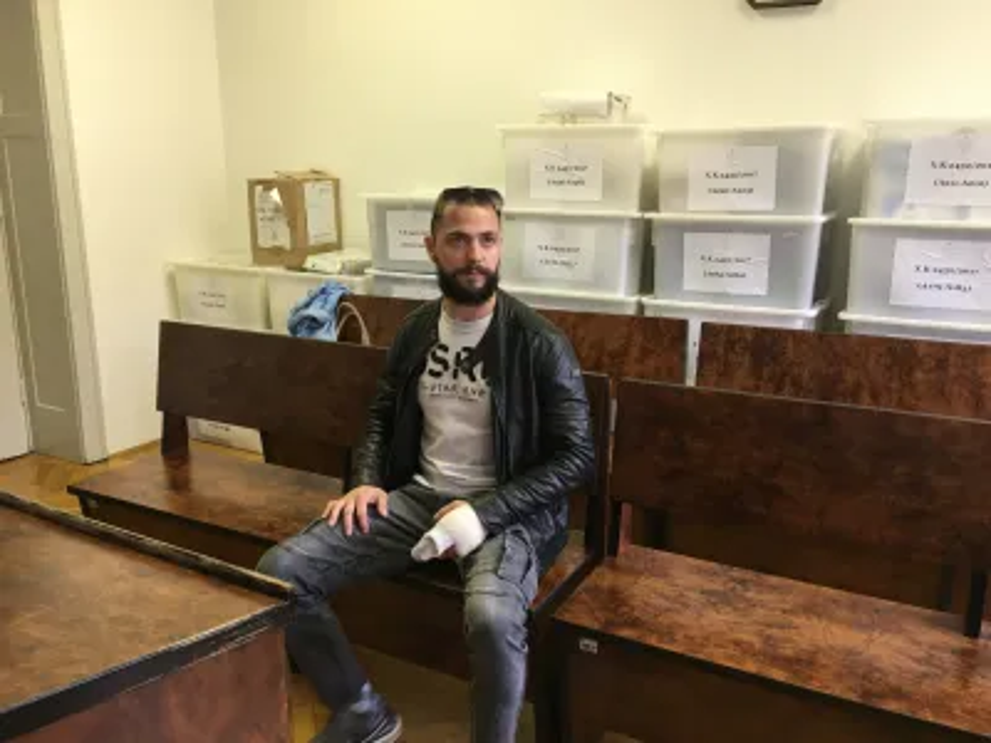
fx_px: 830
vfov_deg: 48.2
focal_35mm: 29
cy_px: 372
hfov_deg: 61.7
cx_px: 496
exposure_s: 1/33
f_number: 2.2
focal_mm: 4.15
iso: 80
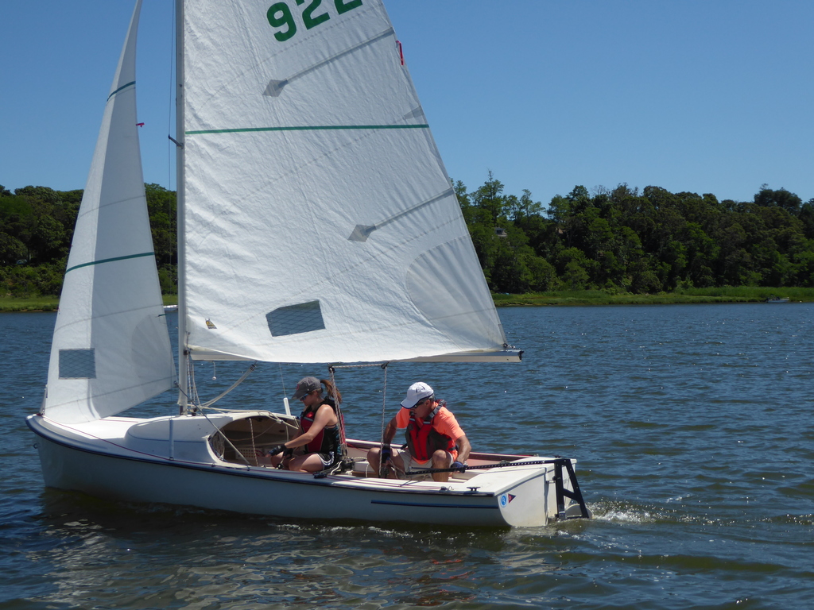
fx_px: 1528
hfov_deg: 29.8
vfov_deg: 22.6
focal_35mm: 65
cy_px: 305
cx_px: 407
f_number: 4.3
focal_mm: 10.9
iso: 80
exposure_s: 1/1000
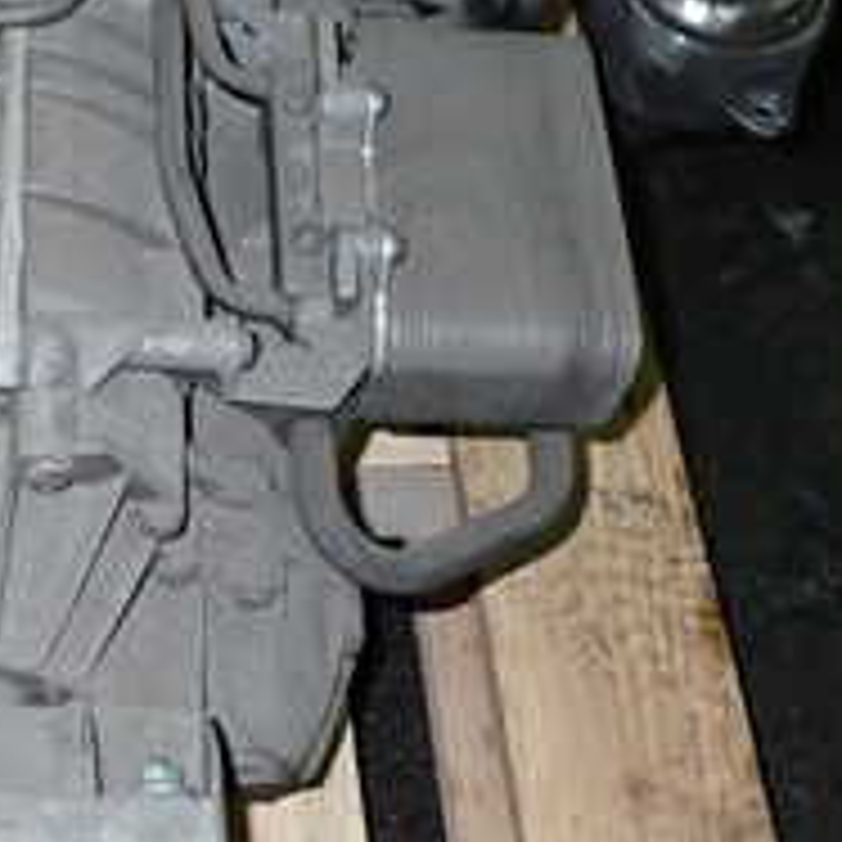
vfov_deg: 24.0
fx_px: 1954
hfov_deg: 23.4
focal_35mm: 71
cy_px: 171
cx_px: 18
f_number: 5.6
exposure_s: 1/30
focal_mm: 4.5
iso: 640
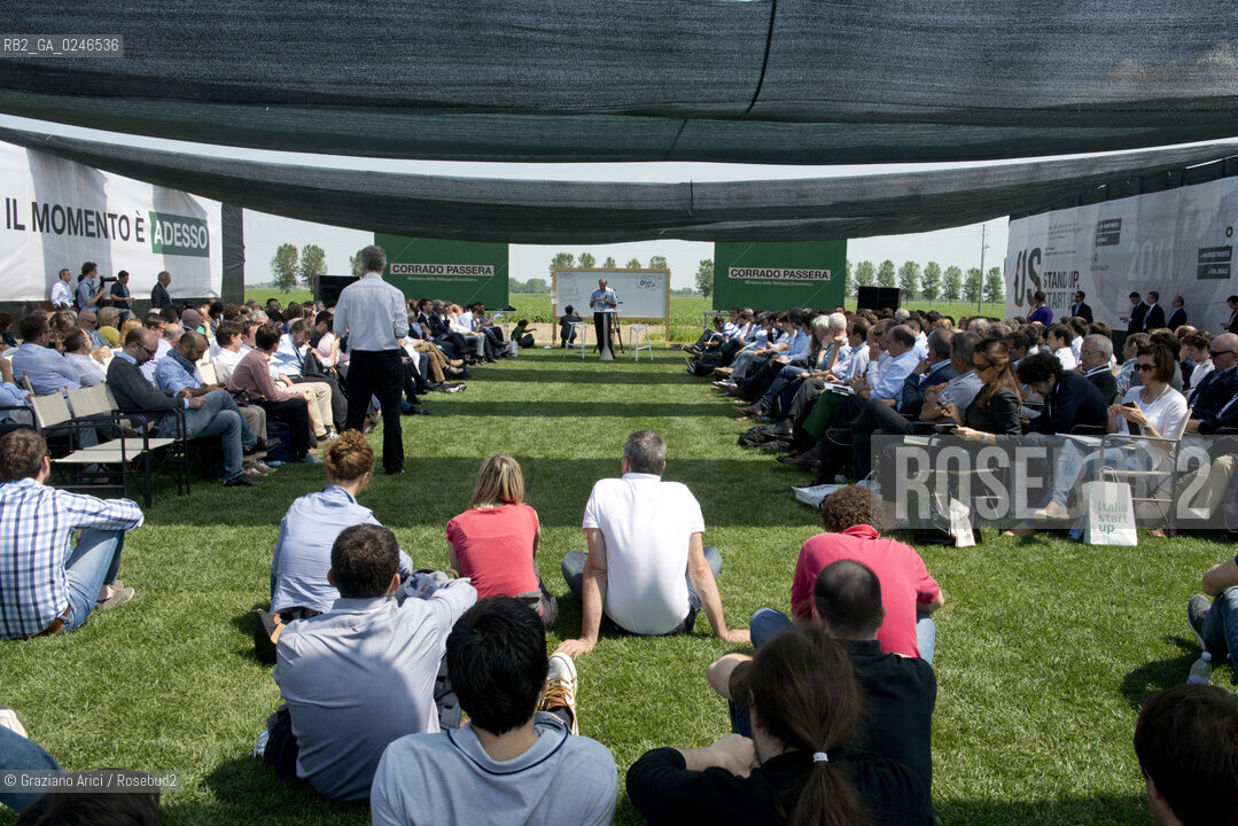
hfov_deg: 60.3
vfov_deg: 42.4
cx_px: 619
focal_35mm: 31
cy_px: 413
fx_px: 1066
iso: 640
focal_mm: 31
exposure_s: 1/640
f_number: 13
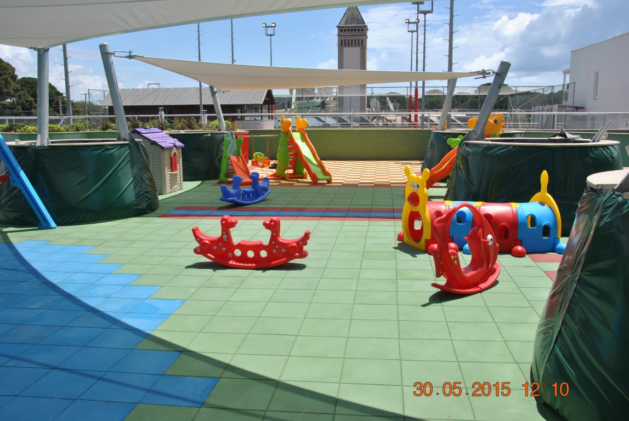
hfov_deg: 57.2
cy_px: 210
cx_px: 314
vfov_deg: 40.1
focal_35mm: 33
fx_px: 577
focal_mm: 22
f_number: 9
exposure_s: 1/320
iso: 100
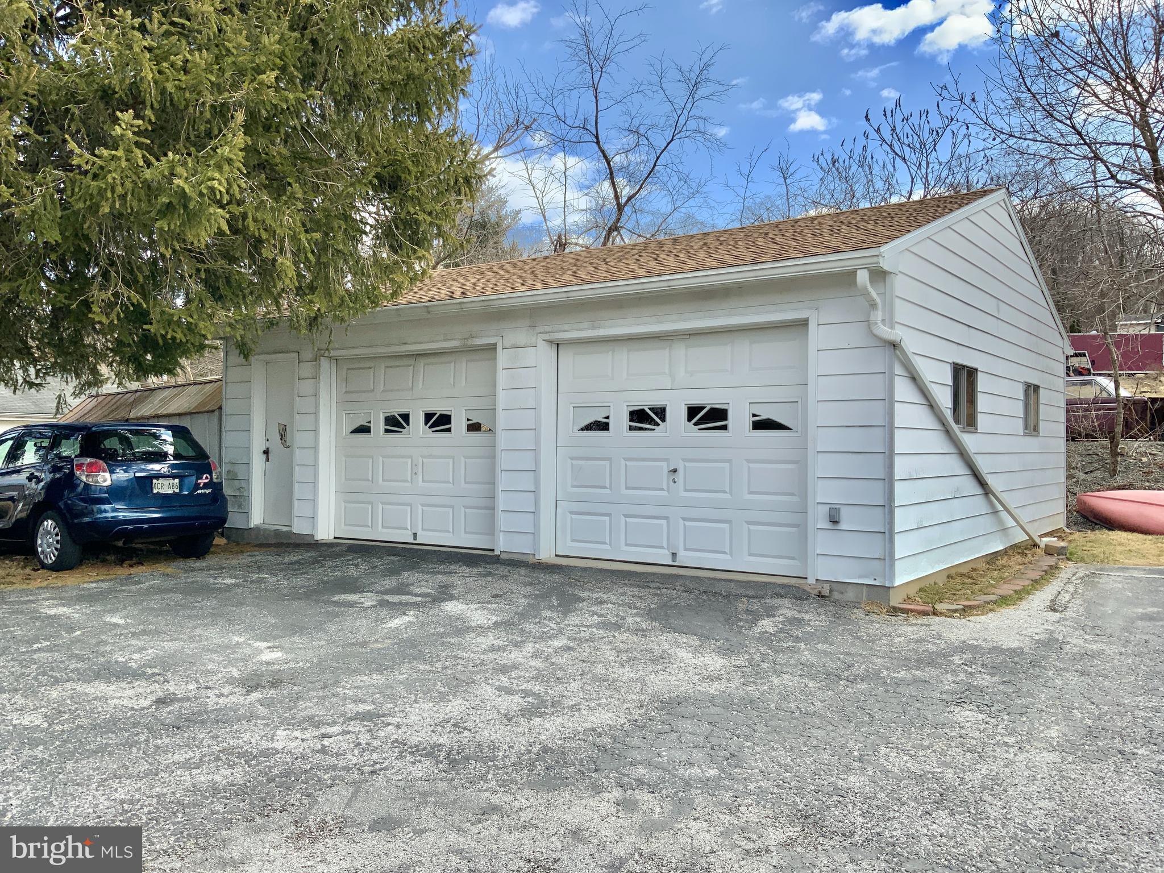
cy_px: 436
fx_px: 975
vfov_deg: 48.2
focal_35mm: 29
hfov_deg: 61.7
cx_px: 582
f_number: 1.8
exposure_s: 1/1055
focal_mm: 3
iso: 16
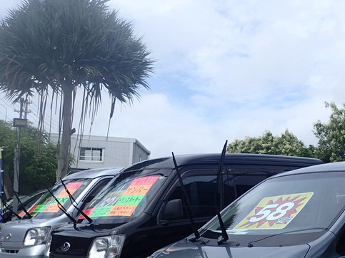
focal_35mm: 53
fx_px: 528
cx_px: 304
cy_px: 157
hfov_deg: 34.4
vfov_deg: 27.4
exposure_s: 1/200
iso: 100
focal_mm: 4.5
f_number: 8
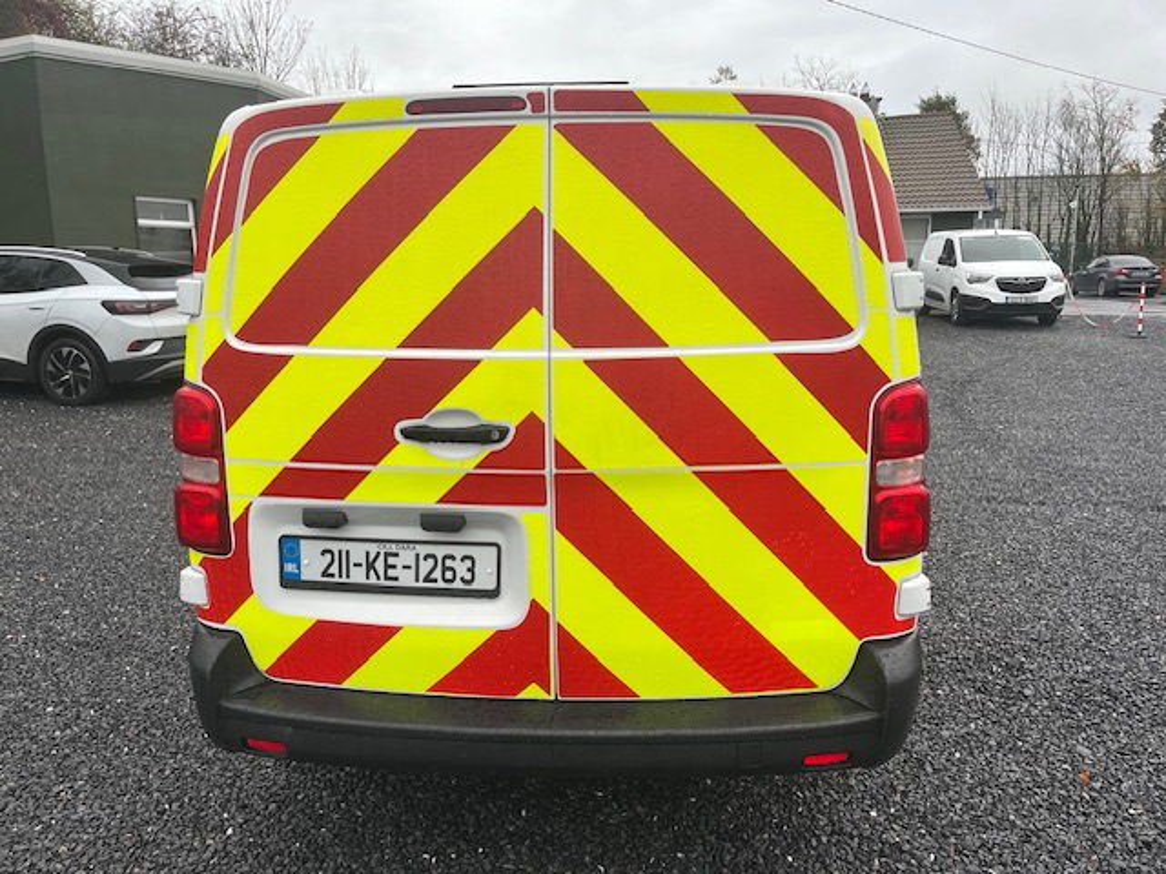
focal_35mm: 26
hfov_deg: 67.3
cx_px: 583
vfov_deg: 53.1
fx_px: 876
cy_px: 437
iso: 50
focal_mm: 5.1
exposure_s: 1/727
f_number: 1.6
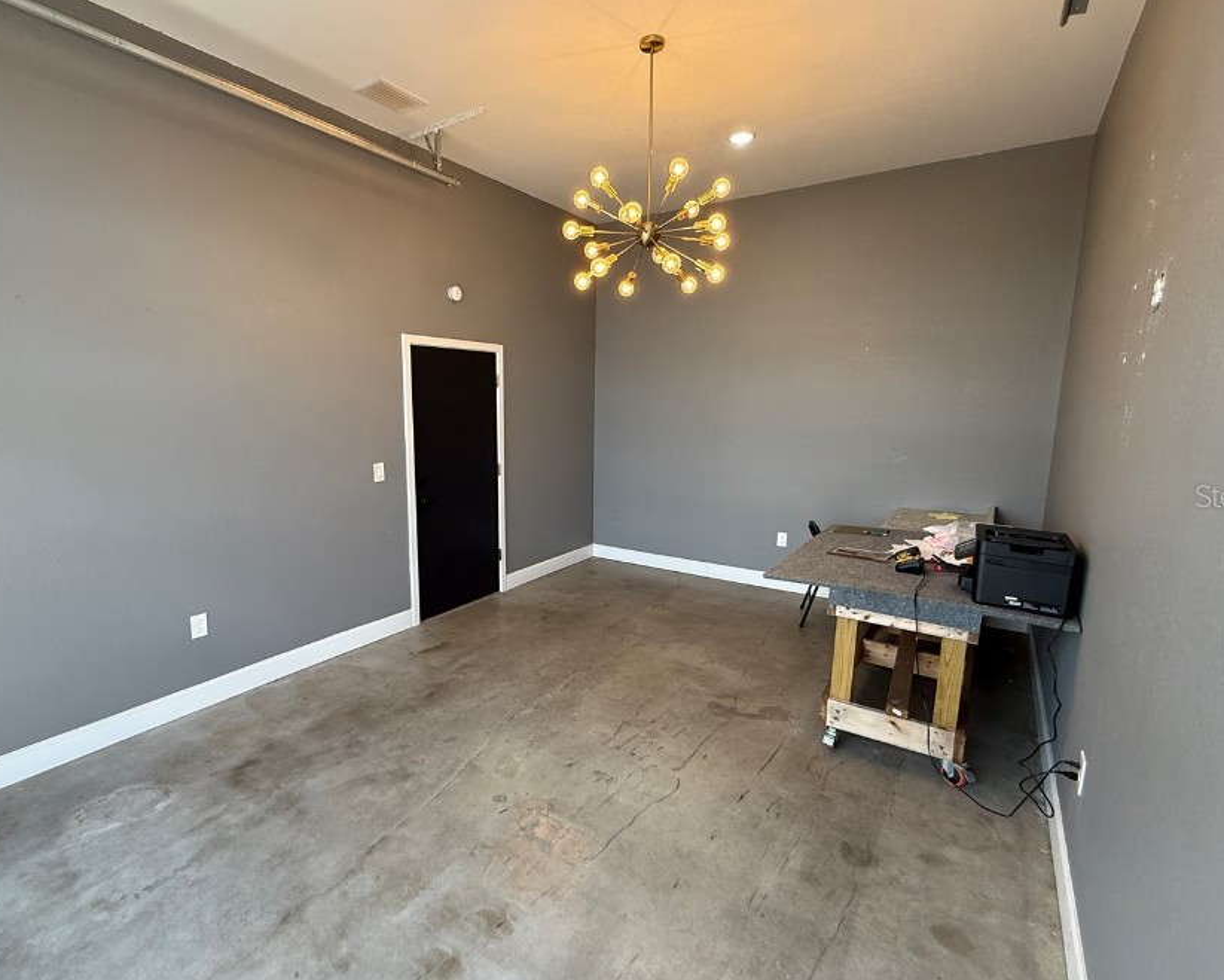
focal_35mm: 17
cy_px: 495
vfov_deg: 77.0
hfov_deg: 89.5
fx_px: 616
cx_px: 574
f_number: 2.2
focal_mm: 2.22
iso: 160
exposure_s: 1/120
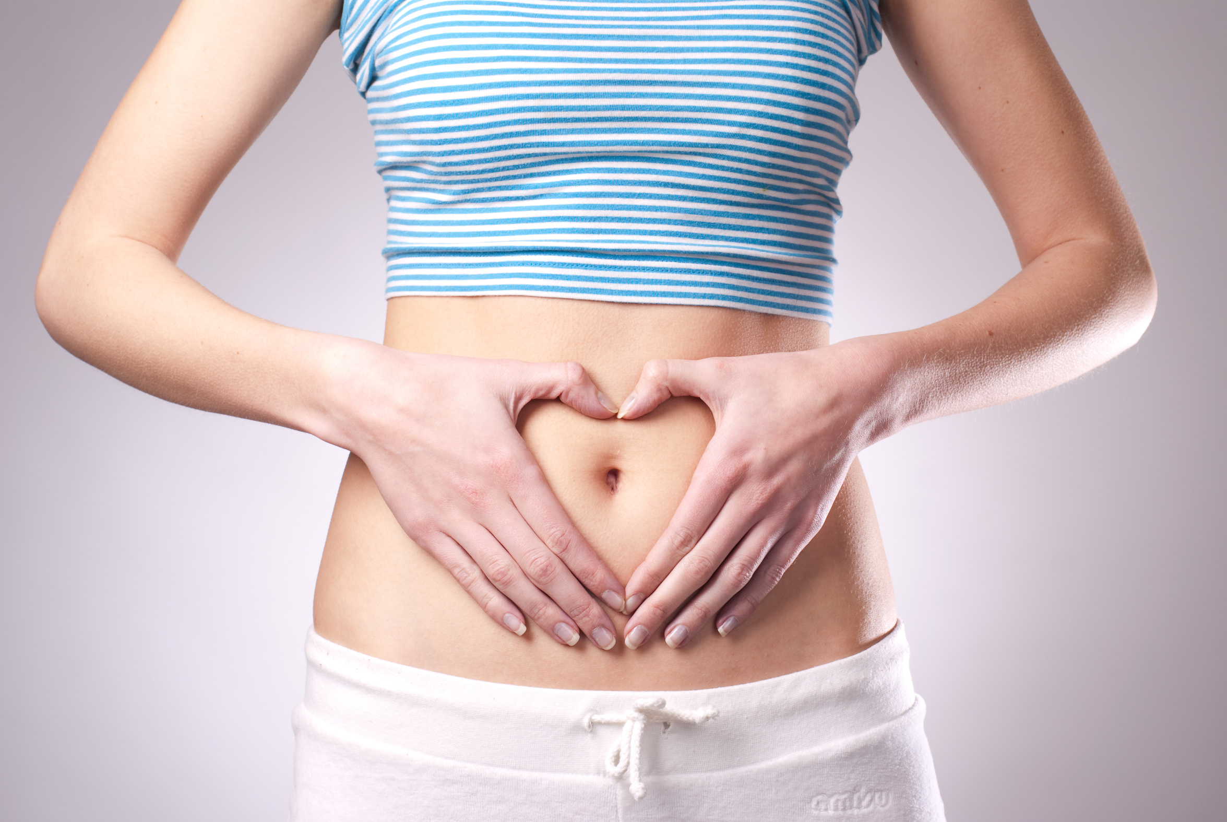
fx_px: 2559
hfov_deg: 27.0
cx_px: 614
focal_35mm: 75
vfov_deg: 18.2
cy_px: 411
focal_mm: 50
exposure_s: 1/125
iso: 100
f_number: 8
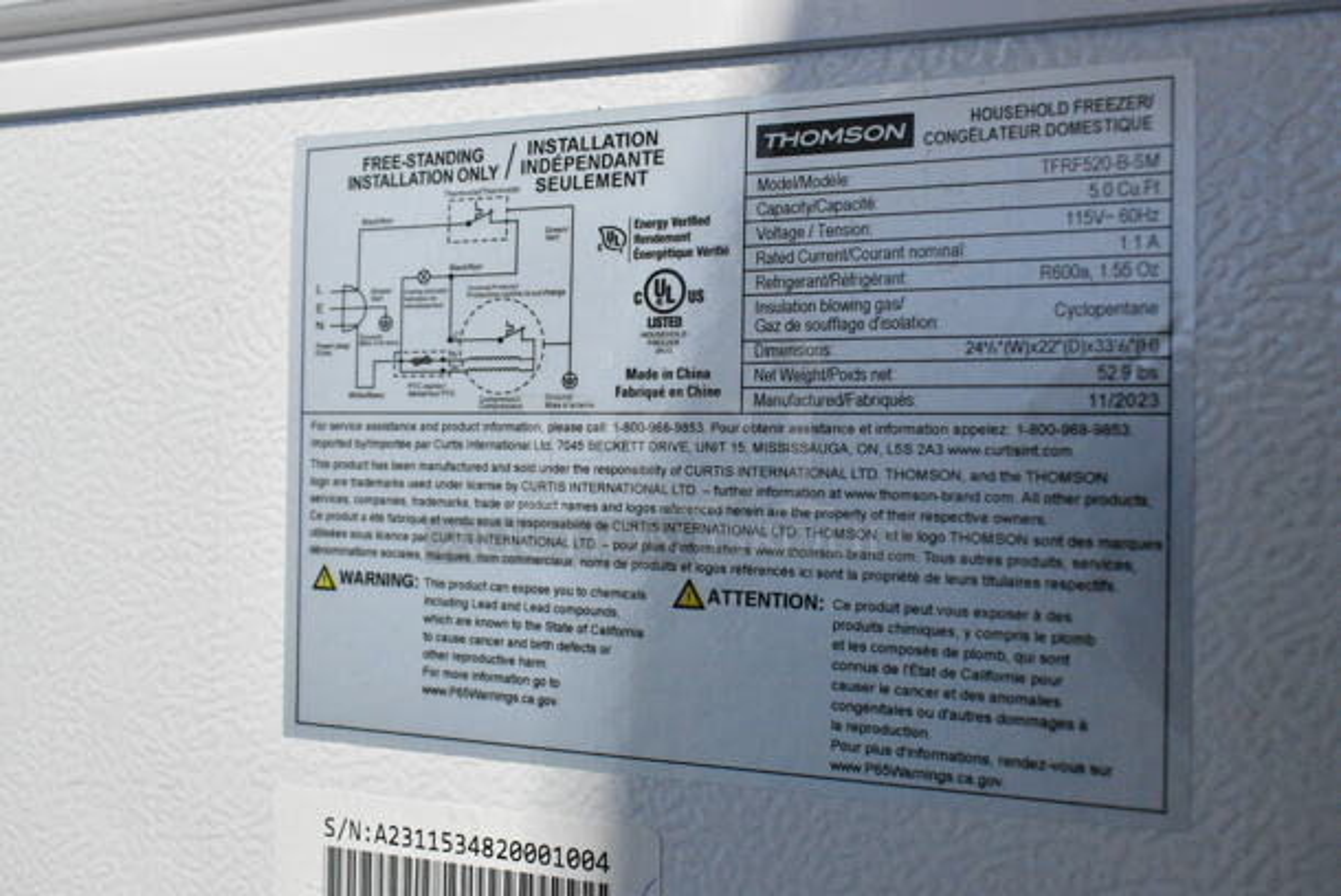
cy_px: 448
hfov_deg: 53.1
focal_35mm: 36
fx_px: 1342
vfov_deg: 37.0
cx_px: 670
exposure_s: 1/250
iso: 6400
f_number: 8
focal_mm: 24
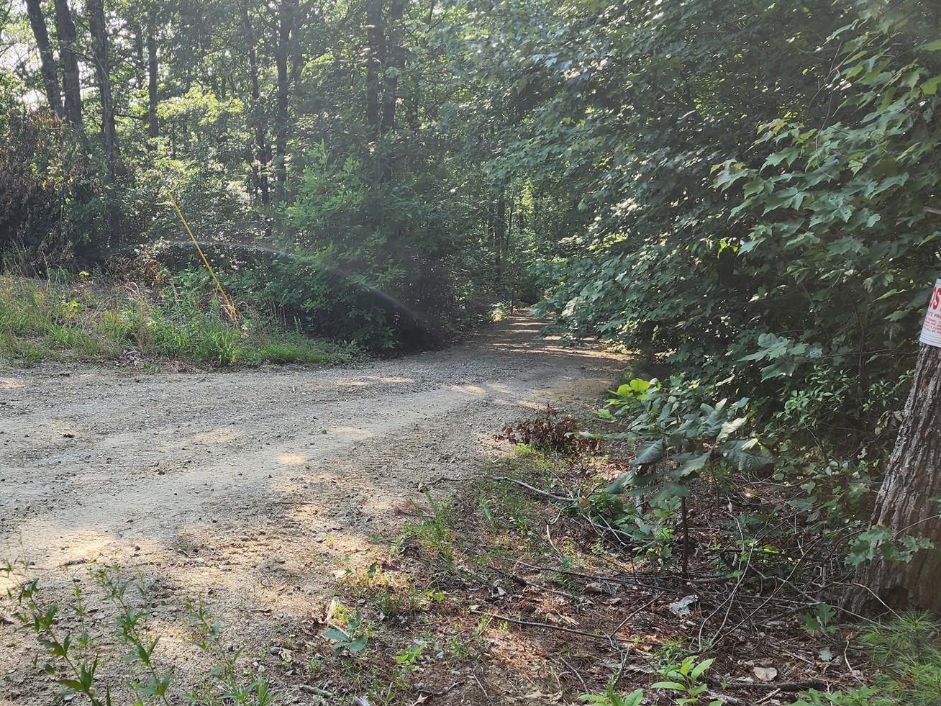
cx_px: 229
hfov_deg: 49.2
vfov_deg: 39.6
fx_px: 979
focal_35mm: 36
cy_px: 375
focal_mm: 6.4
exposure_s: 1/180
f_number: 1.8
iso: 20
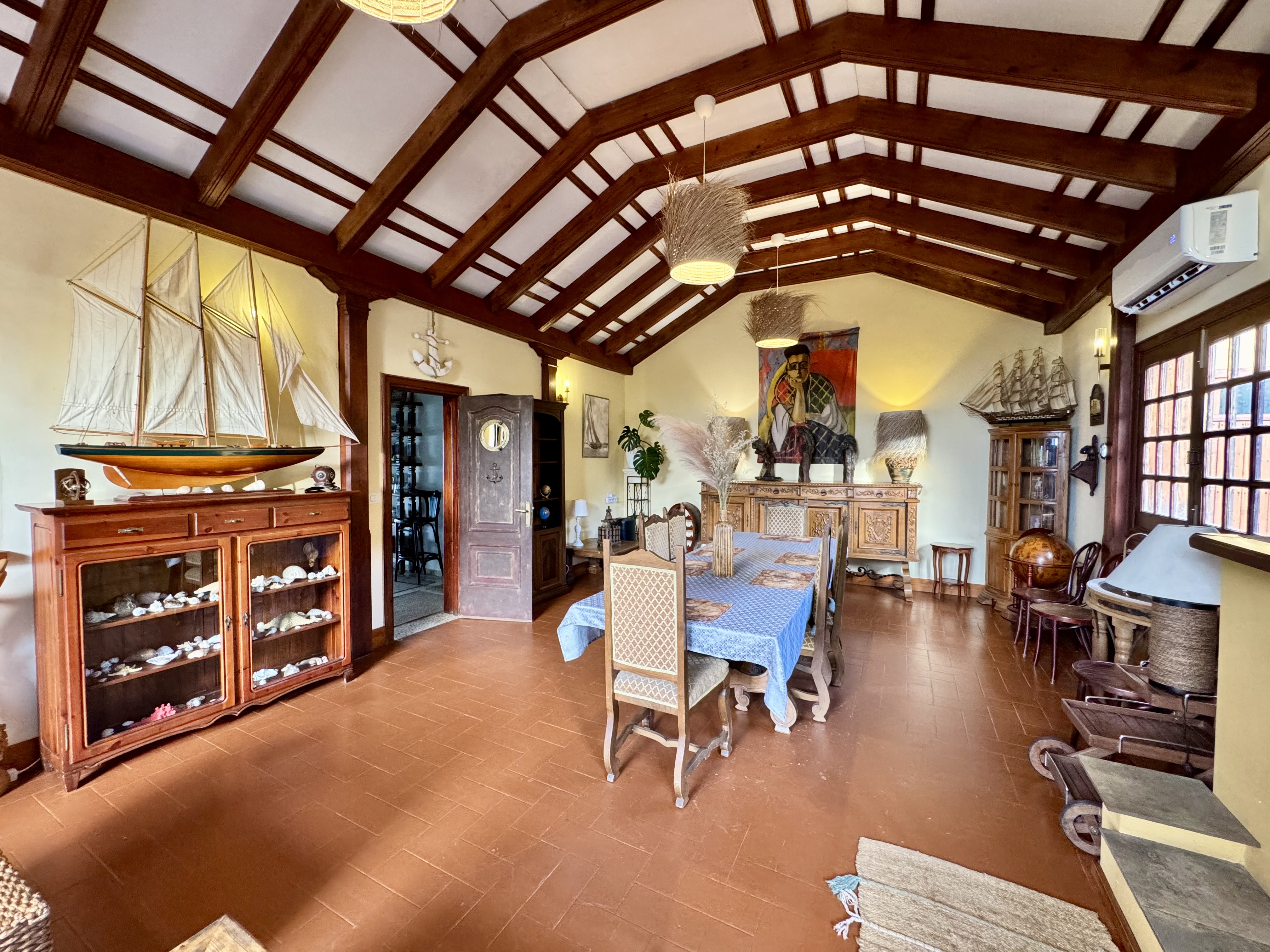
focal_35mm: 14
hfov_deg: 102.1
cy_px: 476
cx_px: 635
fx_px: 514
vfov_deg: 85.7
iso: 400
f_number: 2.2
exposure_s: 1/50
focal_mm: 2.22
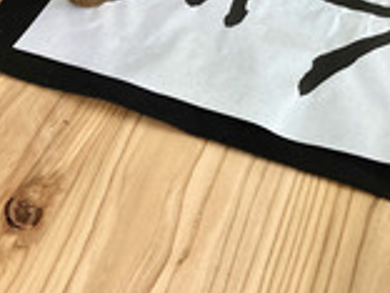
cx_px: 188
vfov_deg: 20.2
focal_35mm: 72
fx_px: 811
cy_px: 48
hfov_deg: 27.0
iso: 50
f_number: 1.8
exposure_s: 1/100
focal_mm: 3.99
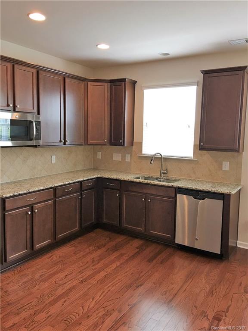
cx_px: 124
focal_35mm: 29
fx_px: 277
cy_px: 166
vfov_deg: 61.7
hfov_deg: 48.2
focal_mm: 4.15
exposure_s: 1/15
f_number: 2.2
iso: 32
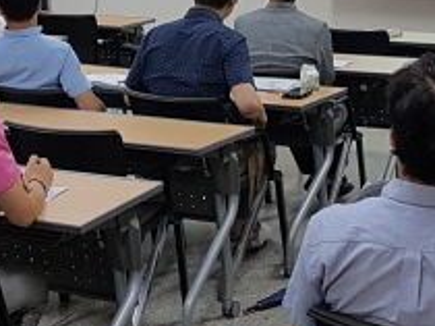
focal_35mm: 100
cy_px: -78
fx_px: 1255
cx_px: 64
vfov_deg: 14.3
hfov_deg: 19.4
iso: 50
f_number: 1.7
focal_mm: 4.2
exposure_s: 1/60
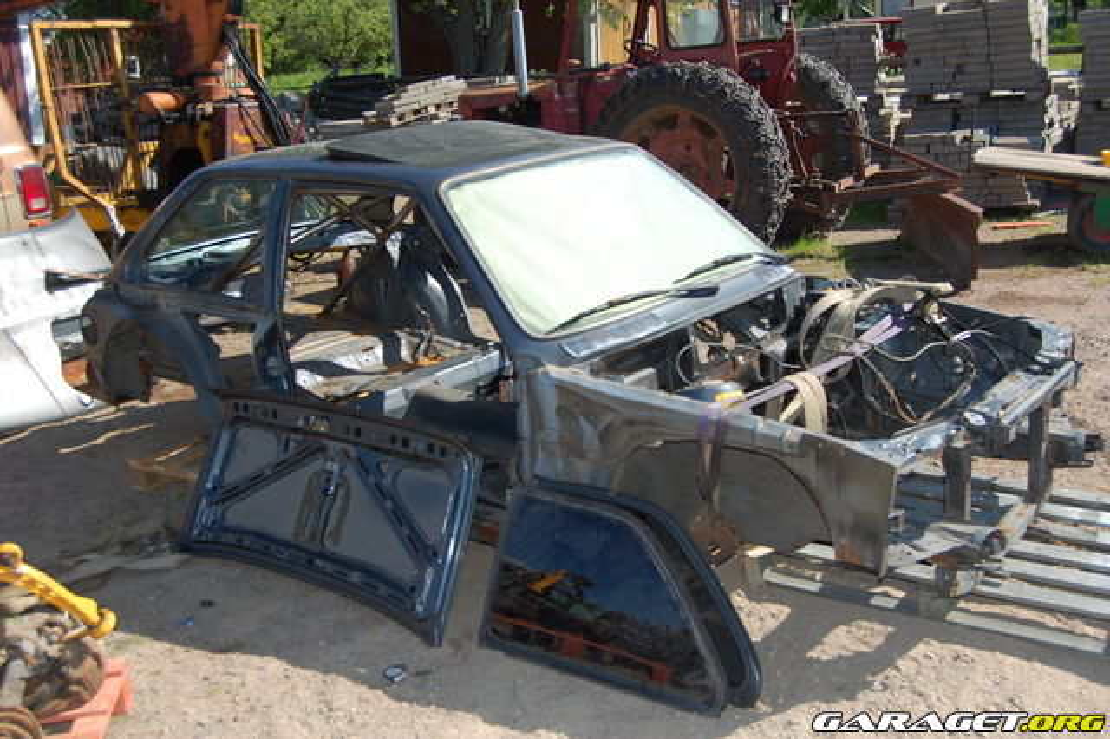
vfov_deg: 34.2
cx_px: 555
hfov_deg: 49.6
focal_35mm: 39
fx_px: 1202
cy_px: 370
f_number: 6.3
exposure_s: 1/500
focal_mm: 26
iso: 200
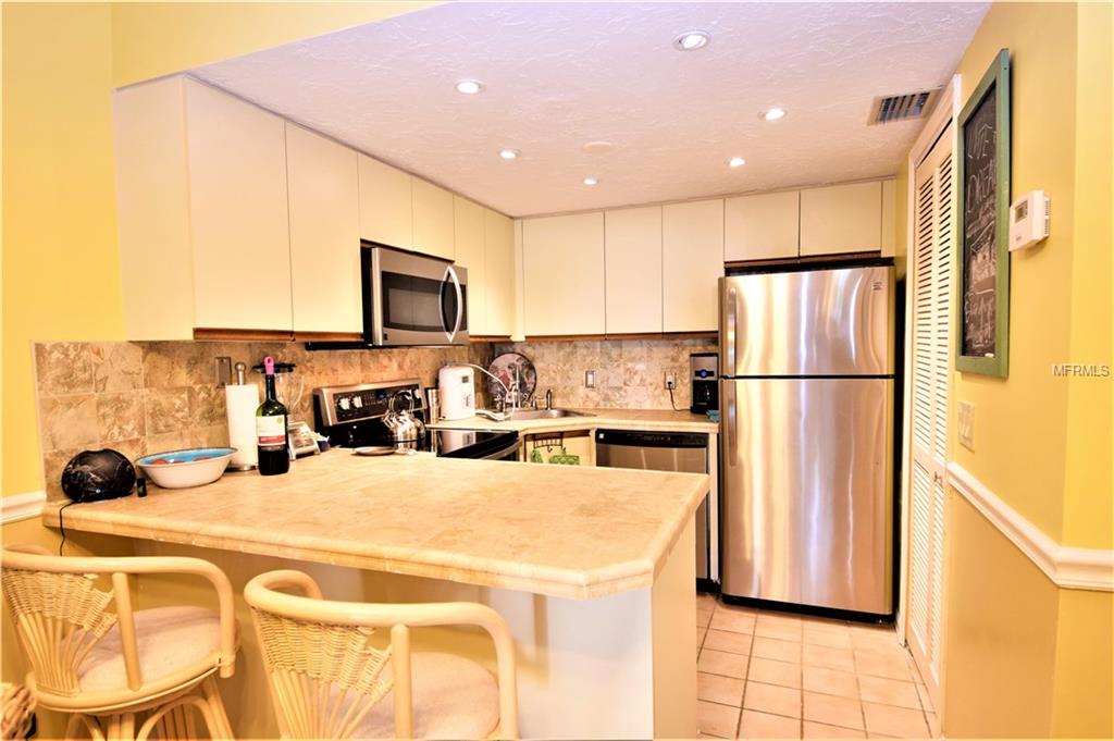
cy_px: 370
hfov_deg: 90.0
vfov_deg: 67.3
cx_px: 557
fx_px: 557
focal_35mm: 18
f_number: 4.5
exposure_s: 1/30
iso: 500
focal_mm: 12
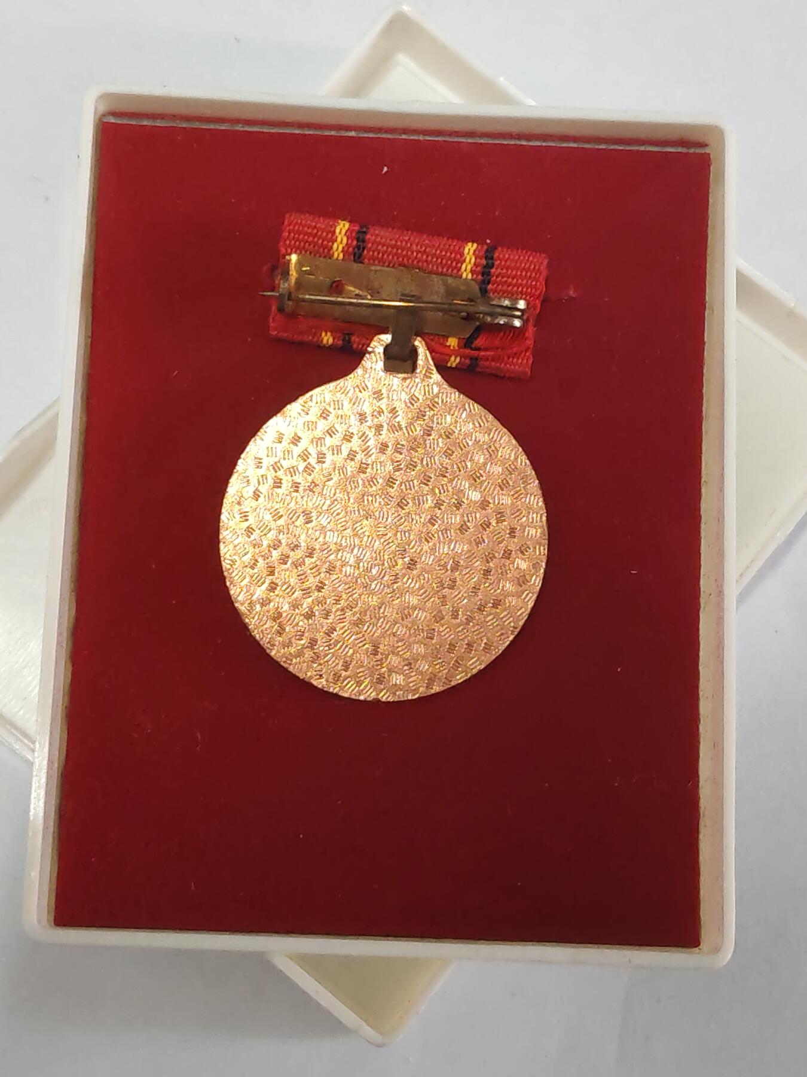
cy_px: 538
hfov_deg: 21.6
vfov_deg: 28.6
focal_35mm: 68
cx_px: 404
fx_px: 2114
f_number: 1.95
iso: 1000
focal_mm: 5.52
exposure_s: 1/50
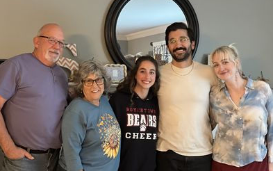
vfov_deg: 15.7
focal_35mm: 83
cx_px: 138
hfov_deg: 24.9
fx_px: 618
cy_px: 97
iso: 1000
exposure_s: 1/15
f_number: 2.8
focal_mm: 9
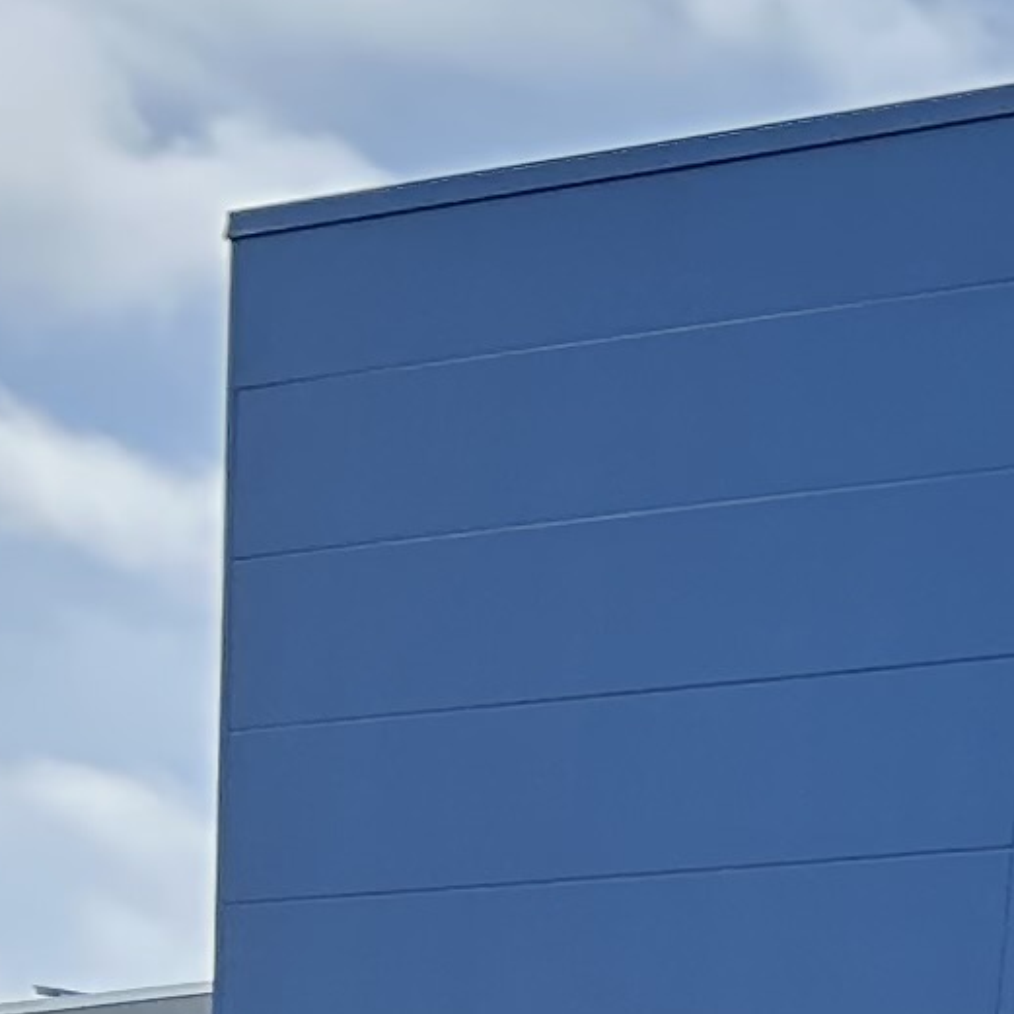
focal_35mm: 178
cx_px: 3708
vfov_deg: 9.6
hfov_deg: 7.6
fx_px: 5899
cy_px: 1335
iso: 50
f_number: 1.5
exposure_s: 1/2841
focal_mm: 5.7
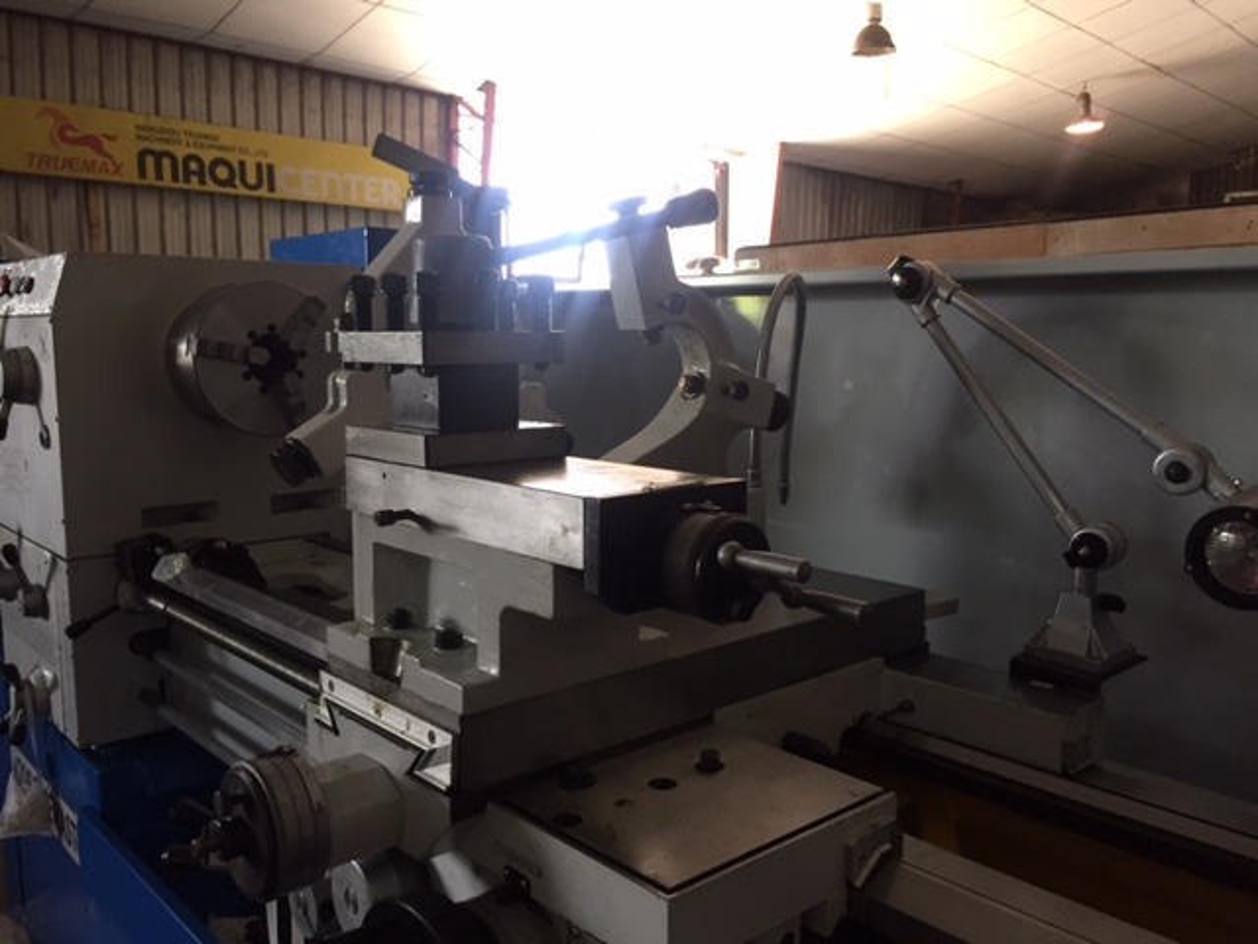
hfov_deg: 61.7
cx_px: 629
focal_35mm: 29
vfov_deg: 48.2
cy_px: 472
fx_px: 1054
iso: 160
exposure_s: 1/33
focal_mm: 4.15
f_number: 2.2
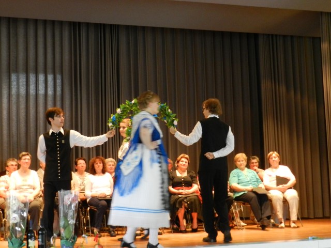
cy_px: 124
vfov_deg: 24.4
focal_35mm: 60
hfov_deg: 32.2
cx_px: 166
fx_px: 574
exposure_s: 1/25
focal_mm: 10.7
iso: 800
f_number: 4.6
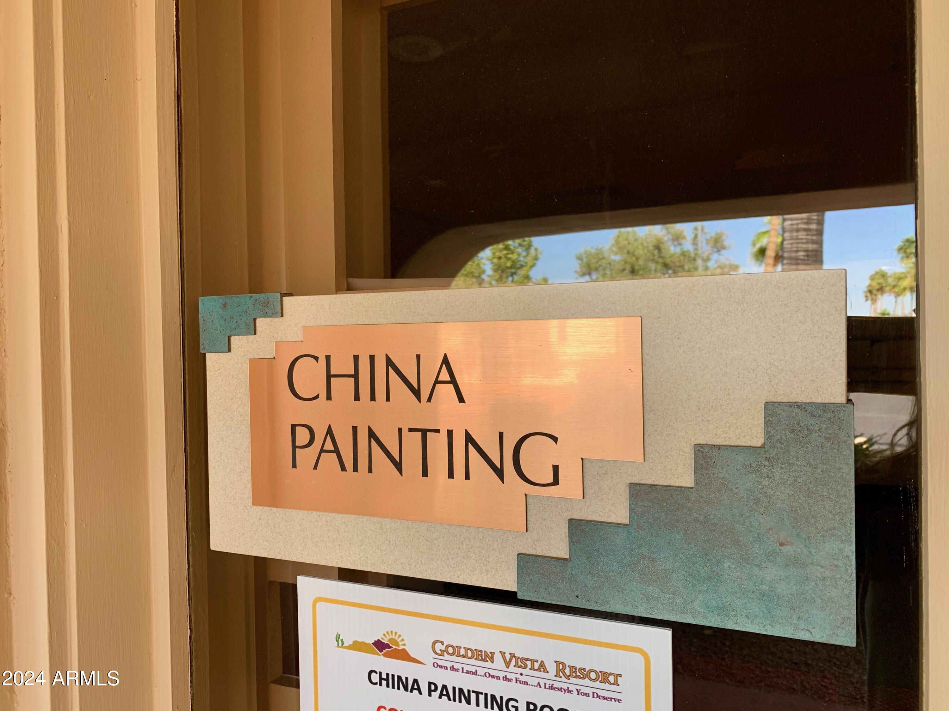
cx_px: 474
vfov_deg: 53.1
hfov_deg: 67.3
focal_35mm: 26
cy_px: 356
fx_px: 713
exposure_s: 1/121
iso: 40
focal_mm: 4.25
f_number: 1.8
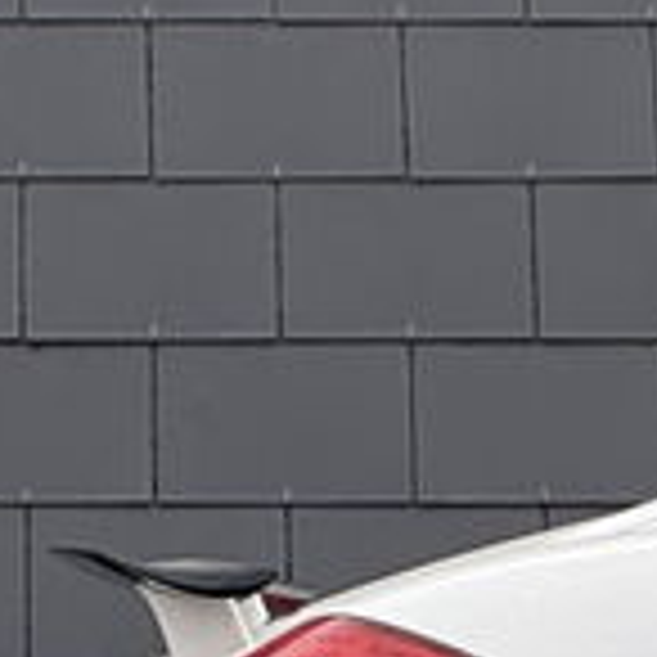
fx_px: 16019
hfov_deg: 2.3
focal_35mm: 746
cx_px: 2056
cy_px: 590
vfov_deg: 2.3
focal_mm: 15.66
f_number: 2.8
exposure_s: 1/184
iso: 64
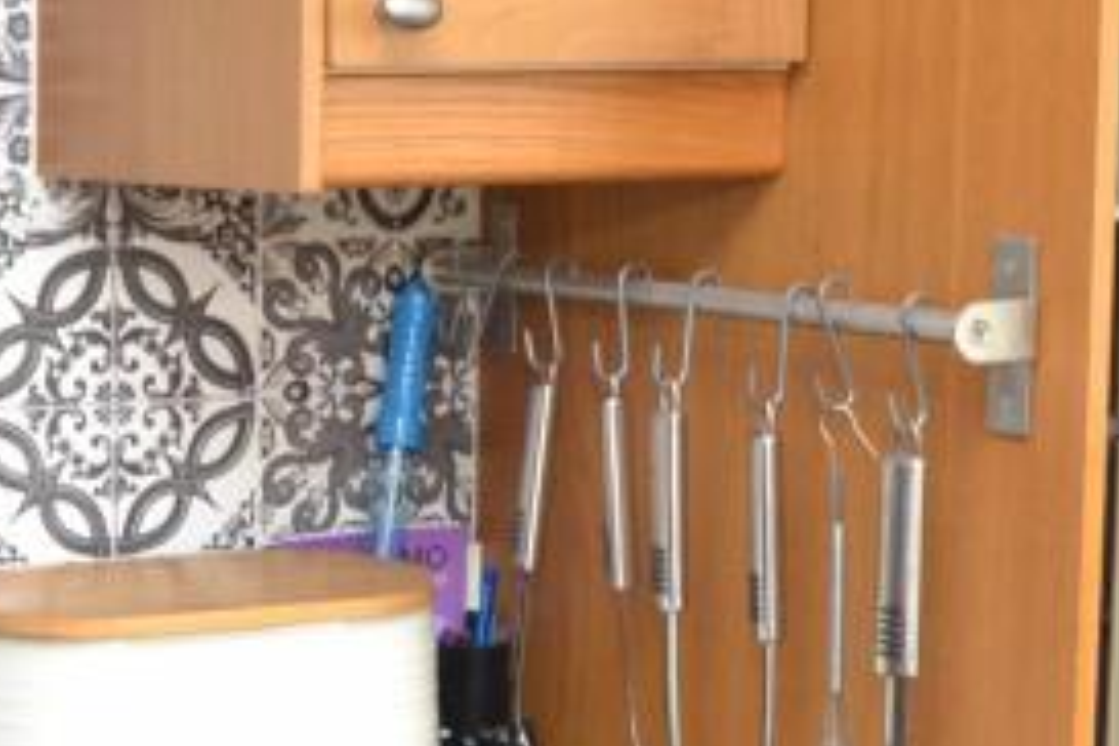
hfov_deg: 21.6
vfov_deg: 15.1
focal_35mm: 90
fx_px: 2797
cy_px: 539
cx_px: -66
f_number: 4
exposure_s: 1/60
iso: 450
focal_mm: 16
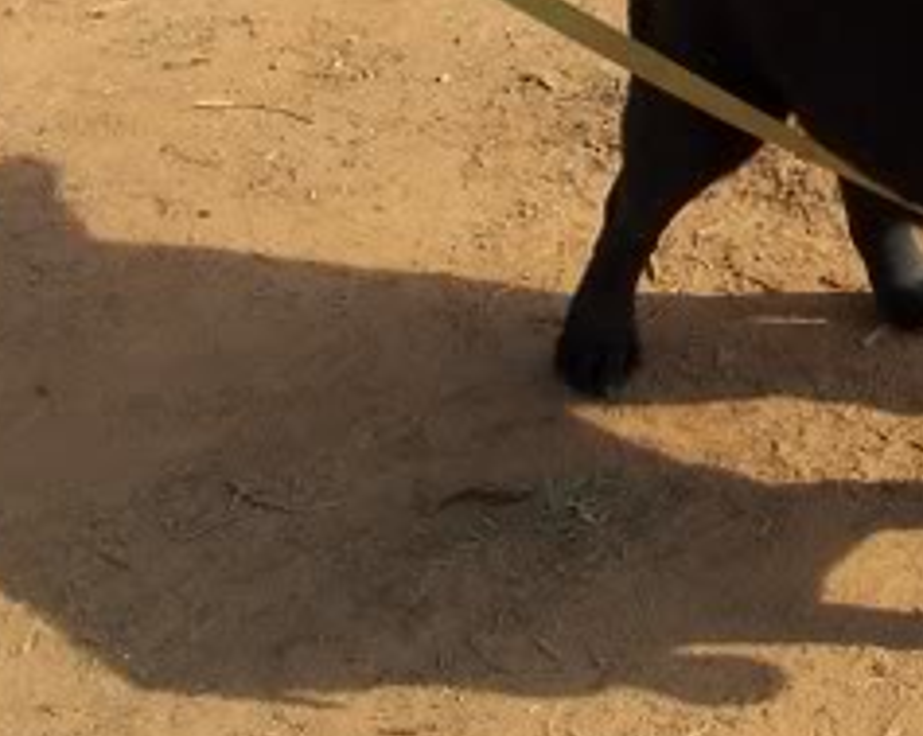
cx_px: 1250
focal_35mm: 122
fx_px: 3329
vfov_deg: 12.2
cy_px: -284
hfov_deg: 15.0
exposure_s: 1/400
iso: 64
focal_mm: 7.8
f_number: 4
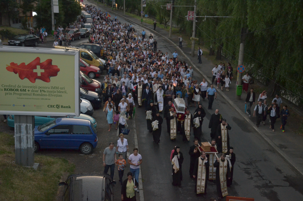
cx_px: 152
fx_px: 441
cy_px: 100
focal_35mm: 52
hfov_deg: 37.9
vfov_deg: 25.6
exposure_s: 1/125
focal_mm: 35
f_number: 4.2
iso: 3200
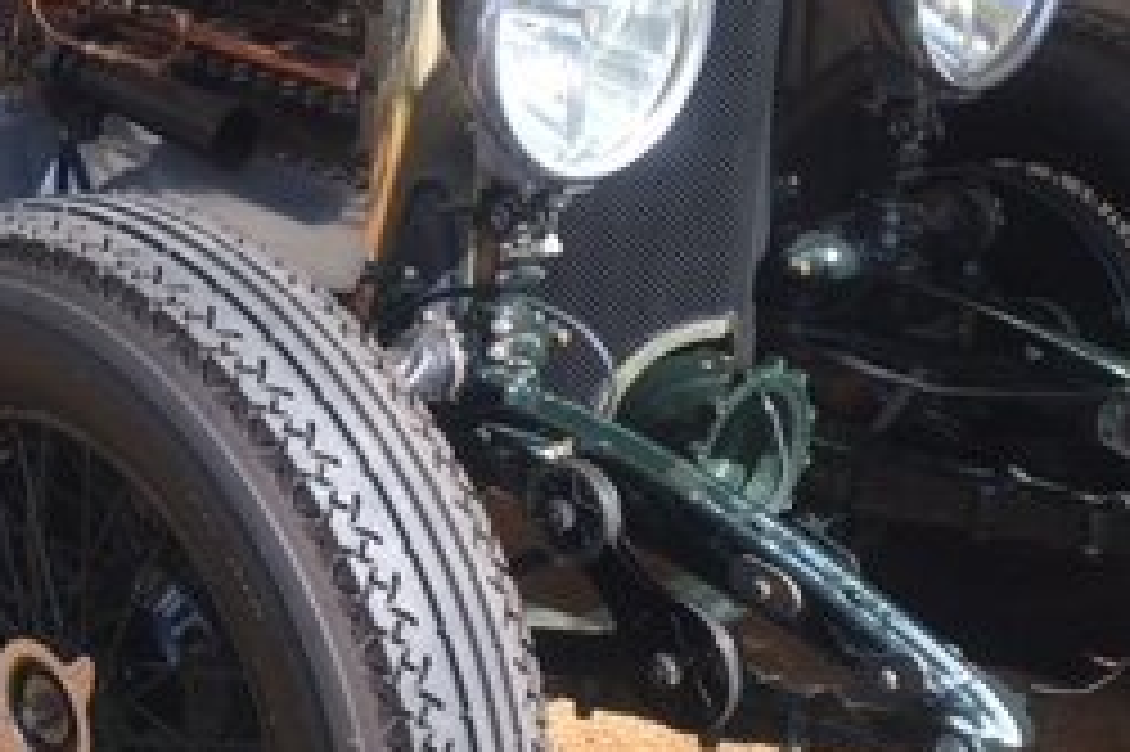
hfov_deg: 25.7
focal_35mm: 77
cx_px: 167
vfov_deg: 17.6
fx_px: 2415
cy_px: 189
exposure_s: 1/407
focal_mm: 4.15
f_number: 2.2
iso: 25
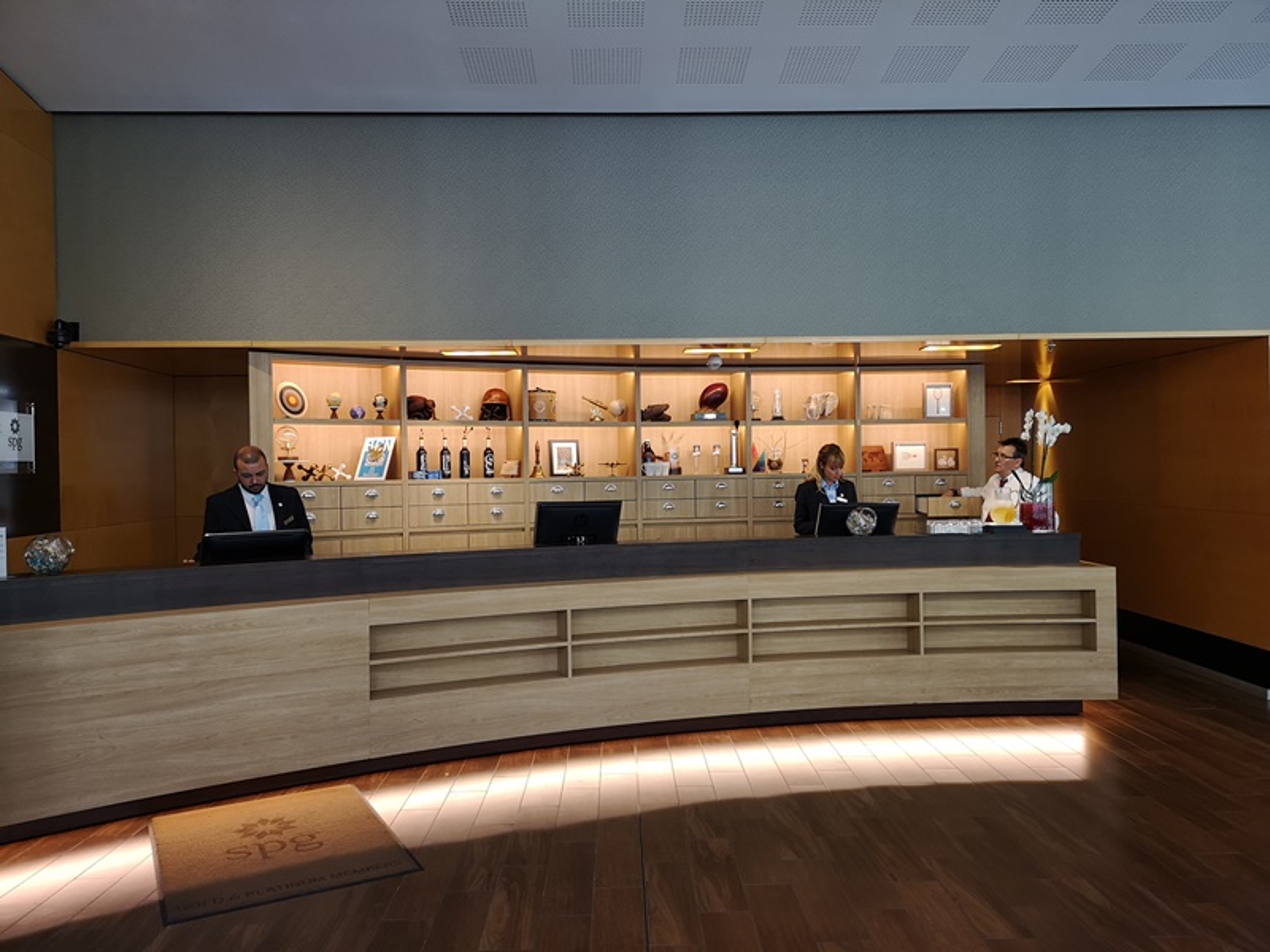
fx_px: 991
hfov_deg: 65.3
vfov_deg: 51.4
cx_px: 635
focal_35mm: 27
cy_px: 476
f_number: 1.8
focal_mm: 3.95
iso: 100
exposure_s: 1/50
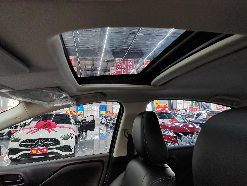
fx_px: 193
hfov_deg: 65.3
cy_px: 93
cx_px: 124
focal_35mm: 27
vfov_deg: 51.4
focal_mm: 5.52
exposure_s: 1/50
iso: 800
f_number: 1.9
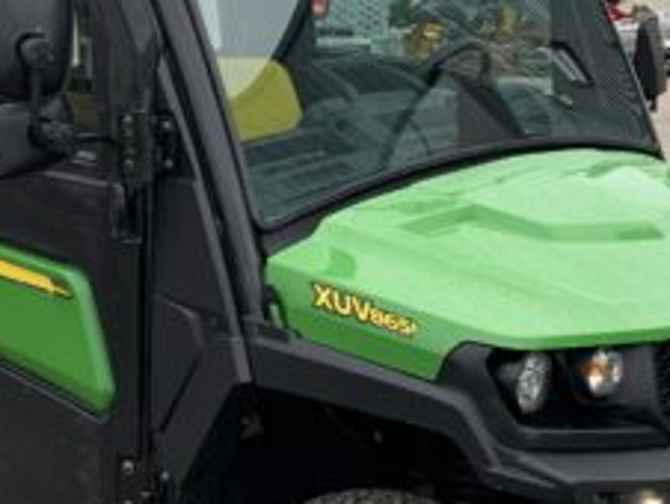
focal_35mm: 82
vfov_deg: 18.0
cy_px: 305
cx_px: 264
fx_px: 1589
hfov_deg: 23.8
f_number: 1.8
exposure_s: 1/122
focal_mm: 3
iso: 50
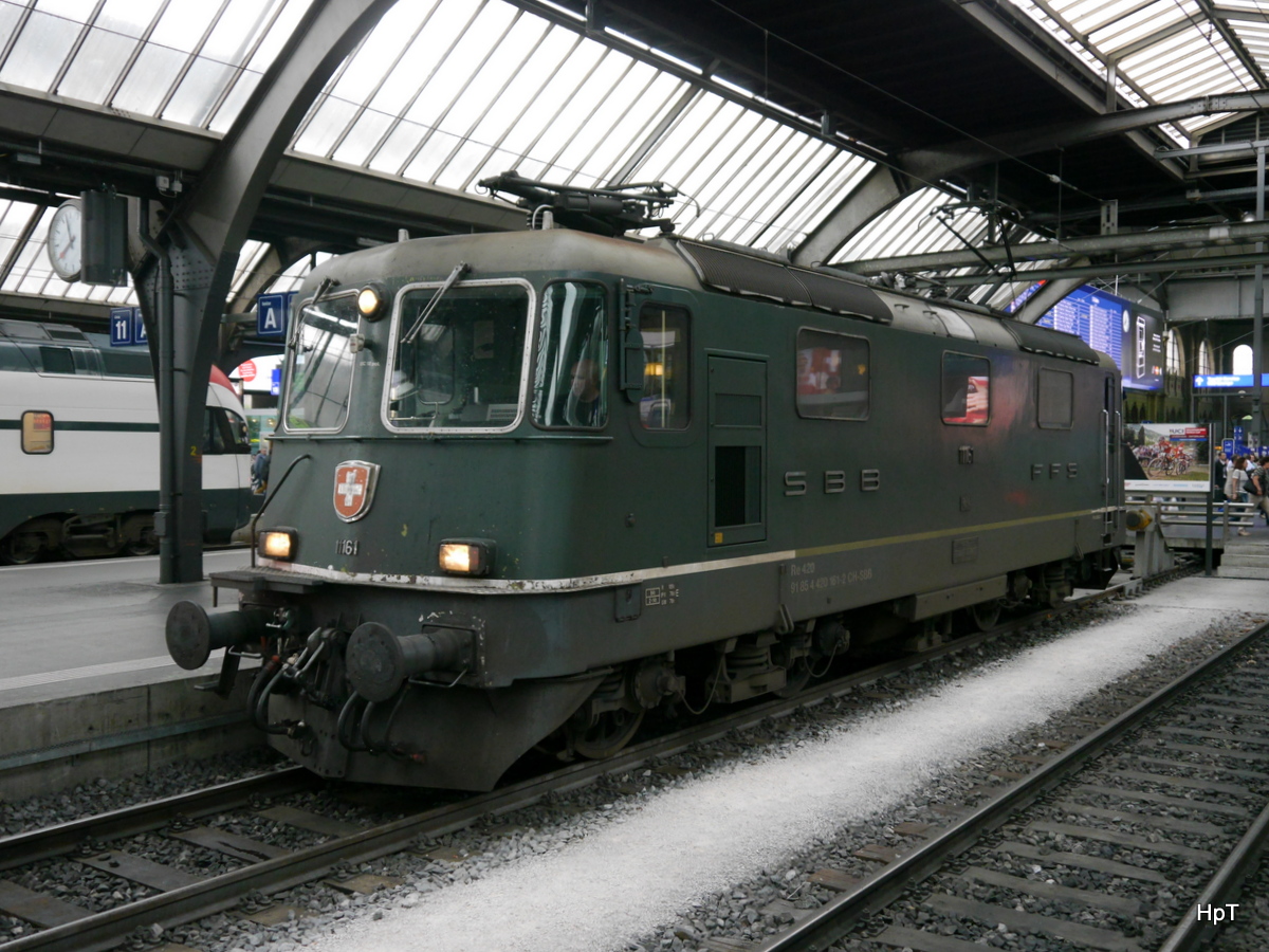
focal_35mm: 36
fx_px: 1320
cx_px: 634
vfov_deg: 39.7
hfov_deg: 51.4
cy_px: 476
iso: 1250
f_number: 4
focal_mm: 18
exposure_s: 1/60
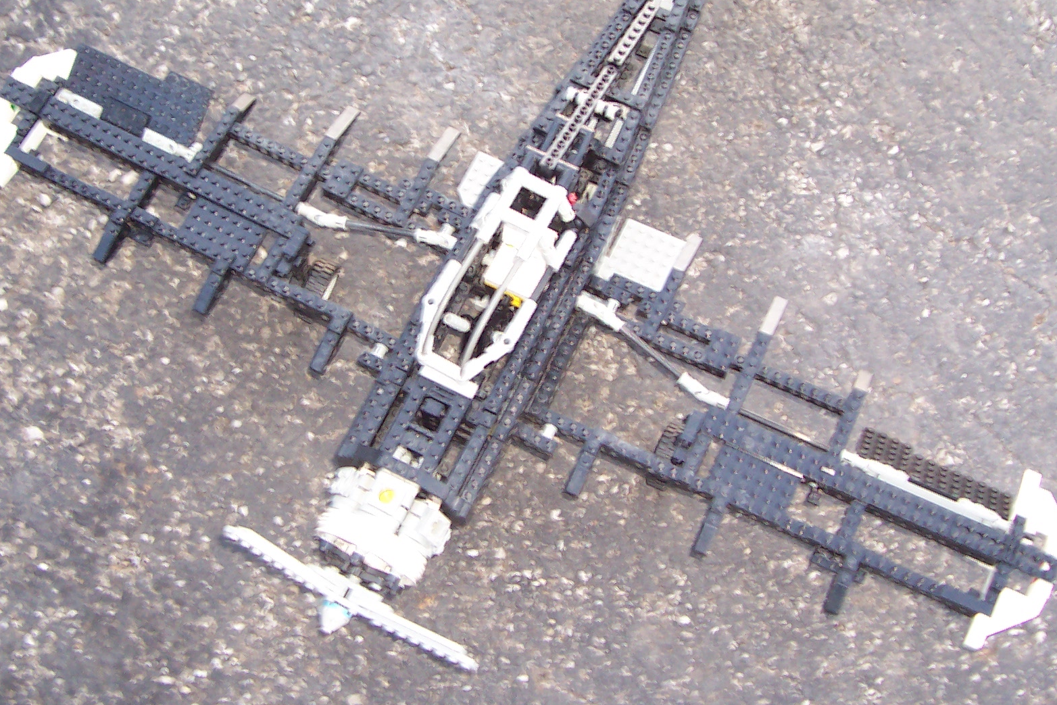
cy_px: 270
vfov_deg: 26.9
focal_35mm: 50
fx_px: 1468
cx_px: 518
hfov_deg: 39.6
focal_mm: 5.6
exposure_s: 1/20
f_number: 2.8
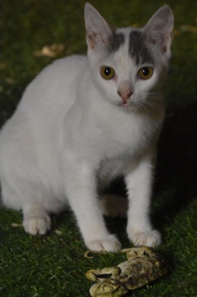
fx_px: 2117
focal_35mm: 258
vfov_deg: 8.0
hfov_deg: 5.3
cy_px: 167
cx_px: 113
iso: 12800
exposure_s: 1/50
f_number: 6
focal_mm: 145
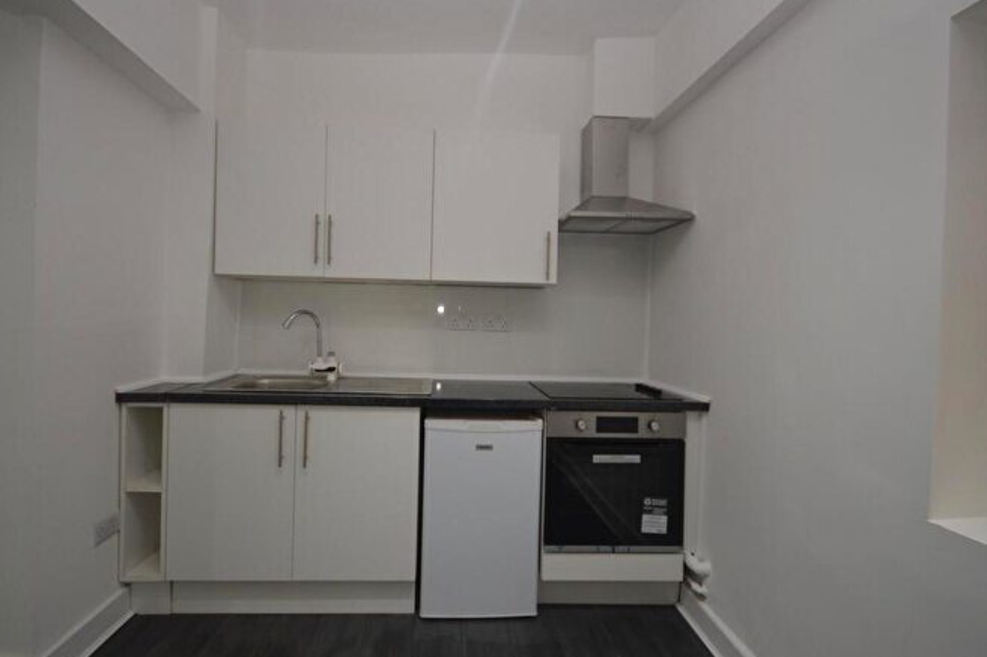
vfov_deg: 73.7
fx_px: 439
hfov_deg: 96.7
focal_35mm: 16
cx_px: 466
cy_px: 320
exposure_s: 1/60
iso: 720
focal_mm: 10
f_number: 4
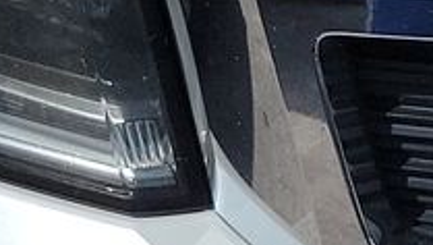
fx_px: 2298
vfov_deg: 5.9
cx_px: 806
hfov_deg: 10.1
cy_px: -270
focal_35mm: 200
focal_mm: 6.7
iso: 50
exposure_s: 1/2204
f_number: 1.8
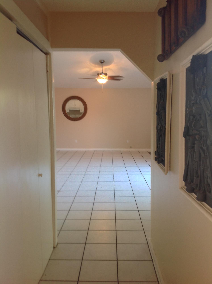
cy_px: 142
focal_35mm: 35
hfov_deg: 40.6
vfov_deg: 52.7
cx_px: 106
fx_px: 287
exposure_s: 1/20
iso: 64
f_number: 2.4
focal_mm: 4.28
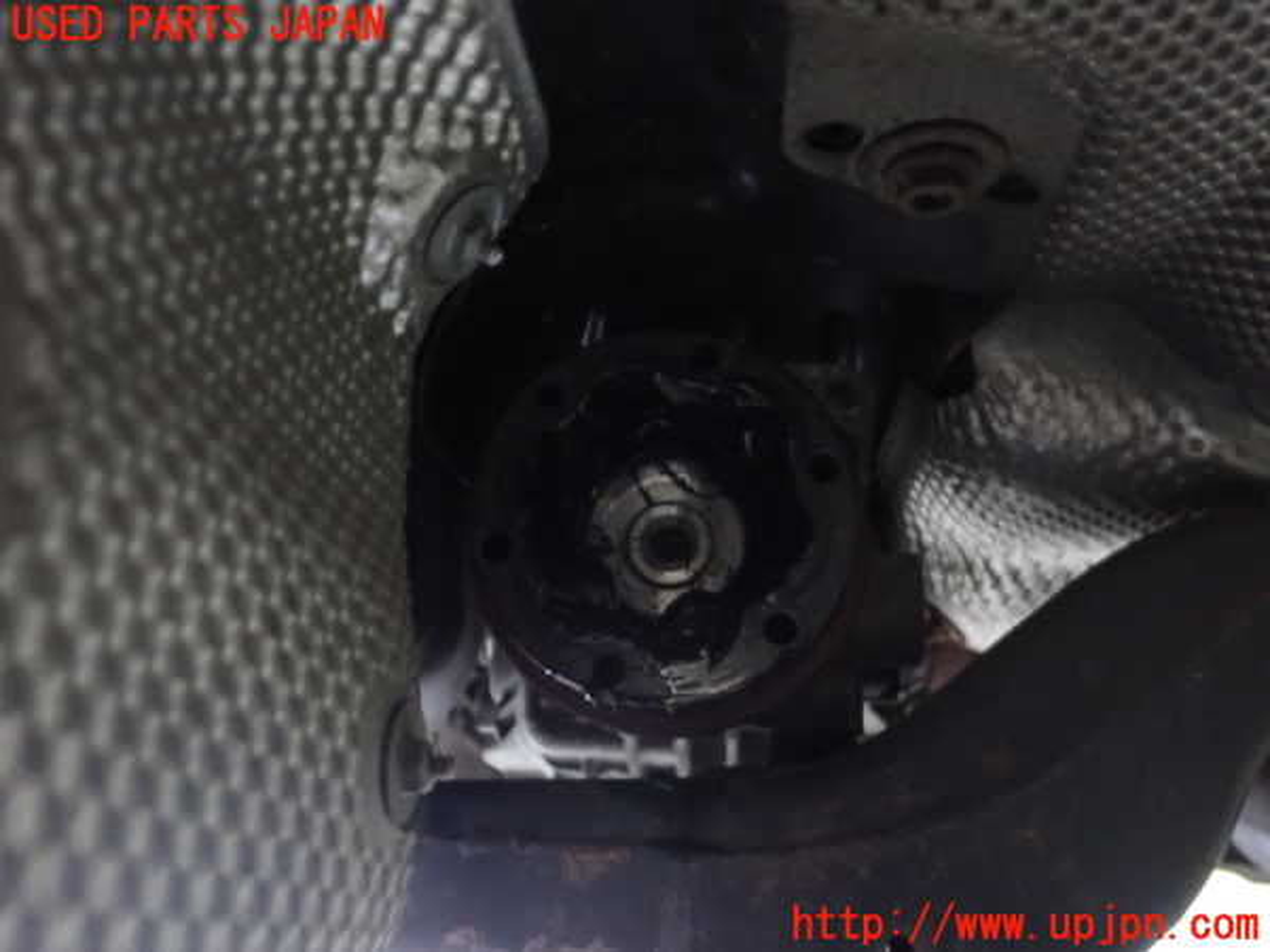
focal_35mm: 30
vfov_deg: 46.8
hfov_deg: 60.0
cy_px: 476
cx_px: 635
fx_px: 1101
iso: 1250
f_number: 2.3
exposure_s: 1/8
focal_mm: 5.4
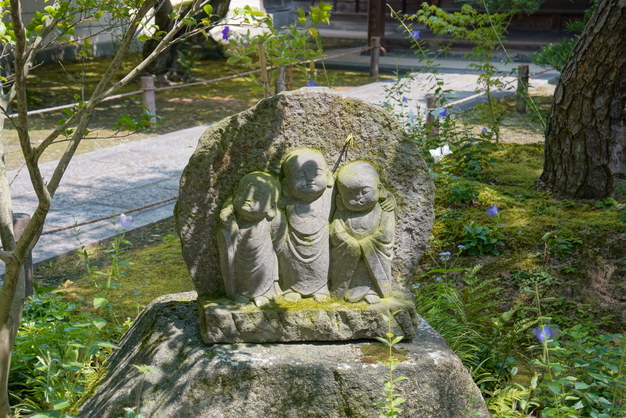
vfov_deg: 21.6
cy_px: 209
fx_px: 1096
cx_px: 313
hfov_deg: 31.9
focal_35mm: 63
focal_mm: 63
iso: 100
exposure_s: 1/20
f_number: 8
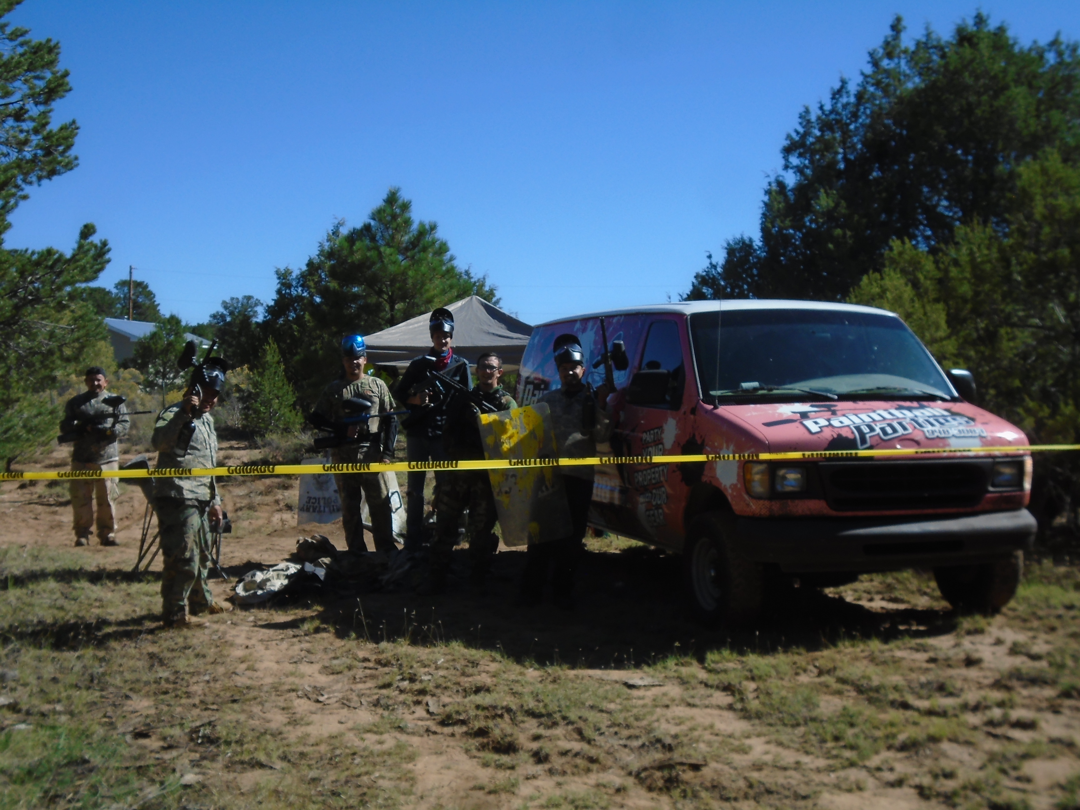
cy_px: 405
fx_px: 1529
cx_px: 540
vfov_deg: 29.7
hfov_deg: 38.9
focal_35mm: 49
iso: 100
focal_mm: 8.7
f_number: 4.5
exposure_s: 1/800
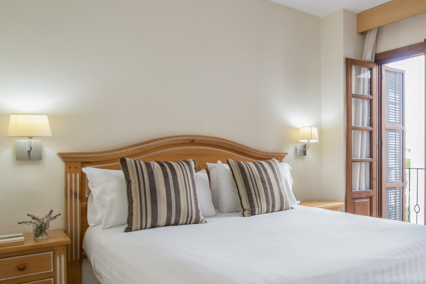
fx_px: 355
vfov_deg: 43.5
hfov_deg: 56.4
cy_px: 155
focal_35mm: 30
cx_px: 354
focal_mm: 16
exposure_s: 1/2
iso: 100
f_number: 11
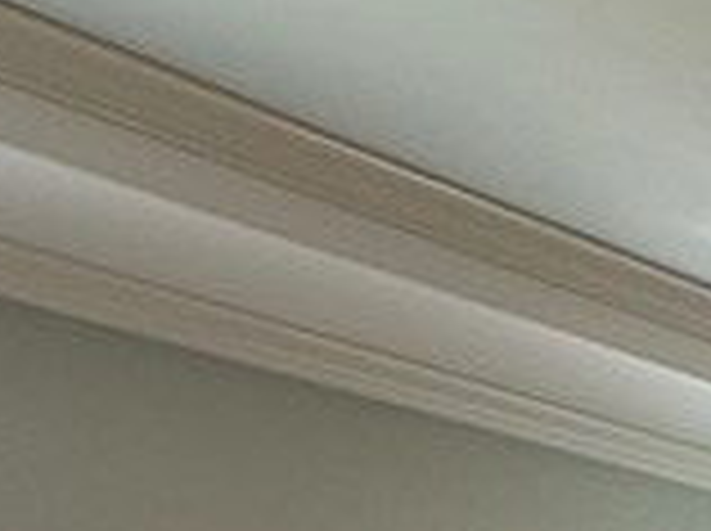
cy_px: 1246
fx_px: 1866
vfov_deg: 12.8
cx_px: 792
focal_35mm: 91
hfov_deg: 20.5
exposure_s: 1/60
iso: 160
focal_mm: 2.22
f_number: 2.2
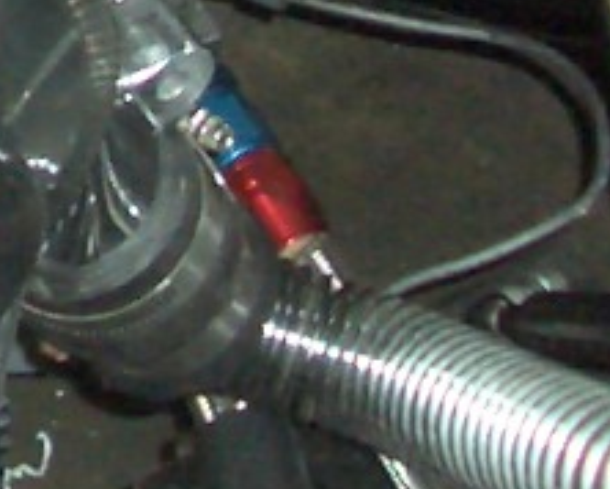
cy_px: -747
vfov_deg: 6.0
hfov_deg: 7.6
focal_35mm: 246
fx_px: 4445
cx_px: -558
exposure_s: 1/60
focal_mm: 5.8
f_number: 2.6
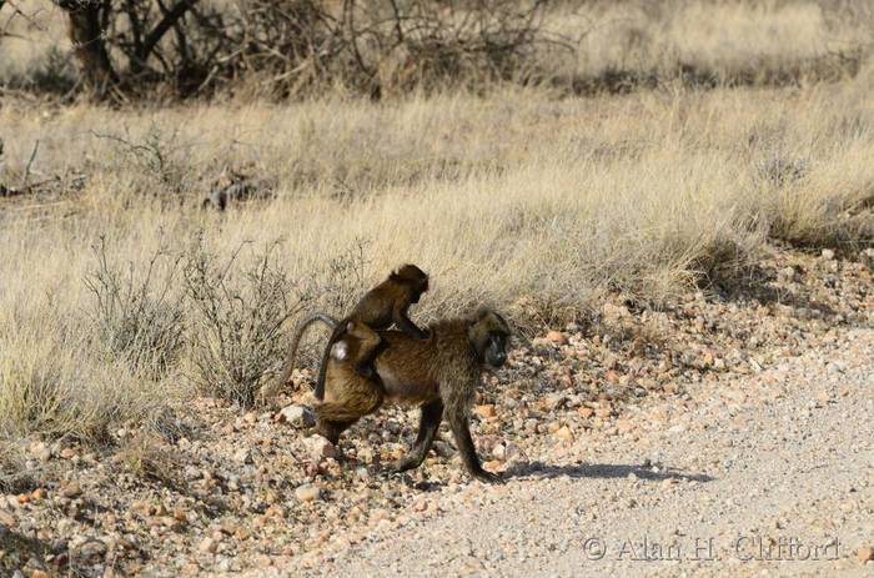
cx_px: 437
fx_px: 9082
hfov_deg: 5.5
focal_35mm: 375
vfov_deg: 3.6
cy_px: 289
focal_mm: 250
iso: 200
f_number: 8
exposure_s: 1/500
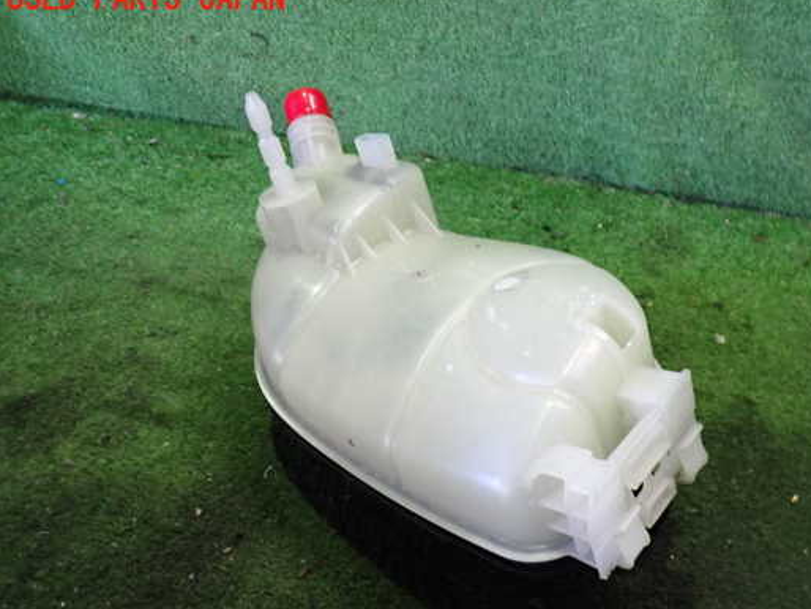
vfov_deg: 40.7
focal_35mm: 35
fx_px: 820
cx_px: 472
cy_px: 334
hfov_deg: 52.4
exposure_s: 1/30
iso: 320
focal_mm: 5.4
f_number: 2.3
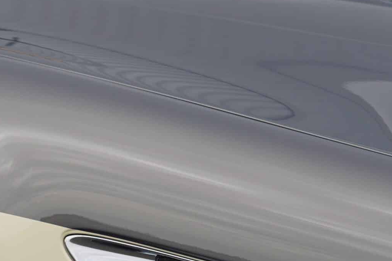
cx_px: 45
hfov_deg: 10.3
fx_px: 2156
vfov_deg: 6.9
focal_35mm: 198
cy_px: 230
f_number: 4.5
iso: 100
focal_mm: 53
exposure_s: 1/200
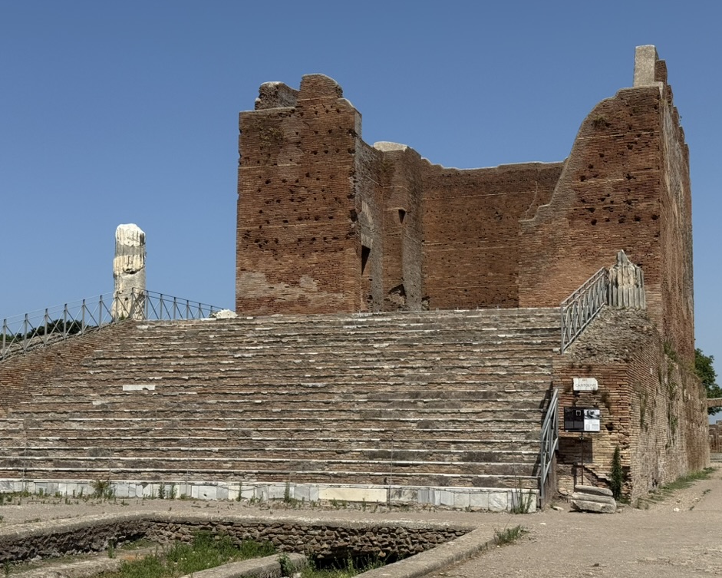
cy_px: 289
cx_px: 374
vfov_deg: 29.7
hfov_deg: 36.6
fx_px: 1090
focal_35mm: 51
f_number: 1.78
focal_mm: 6.76
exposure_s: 1/7874
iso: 64
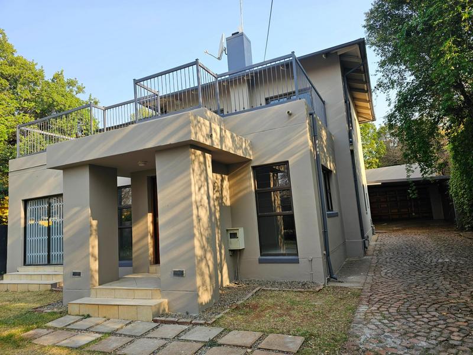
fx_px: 314
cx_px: 236
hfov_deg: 73.9
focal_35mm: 23
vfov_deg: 58.9
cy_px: 178
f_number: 1.7
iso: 12
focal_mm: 6.3
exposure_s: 1/180
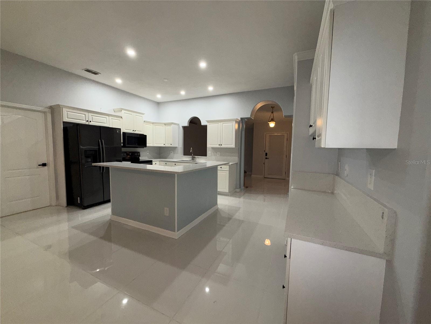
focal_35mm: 14
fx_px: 174
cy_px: 162
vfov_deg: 85.7
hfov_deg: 102.1
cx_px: 216
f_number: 2.2
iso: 80
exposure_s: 1/69
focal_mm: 2.22
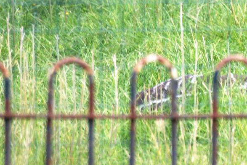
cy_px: -54
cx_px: 252
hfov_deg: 1.7
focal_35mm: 1226
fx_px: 8422
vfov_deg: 1.1
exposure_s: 1/320
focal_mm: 300
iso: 400
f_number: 5.6
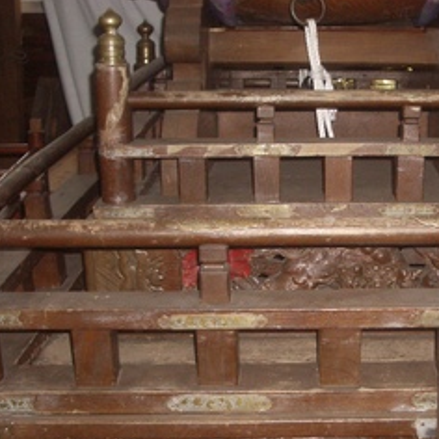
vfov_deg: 29.0
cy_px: 273
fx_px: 847
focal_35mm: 59
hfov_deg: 28.6
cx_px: 337
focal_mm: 5.8
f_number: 2.6
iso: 200
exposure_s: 1/60
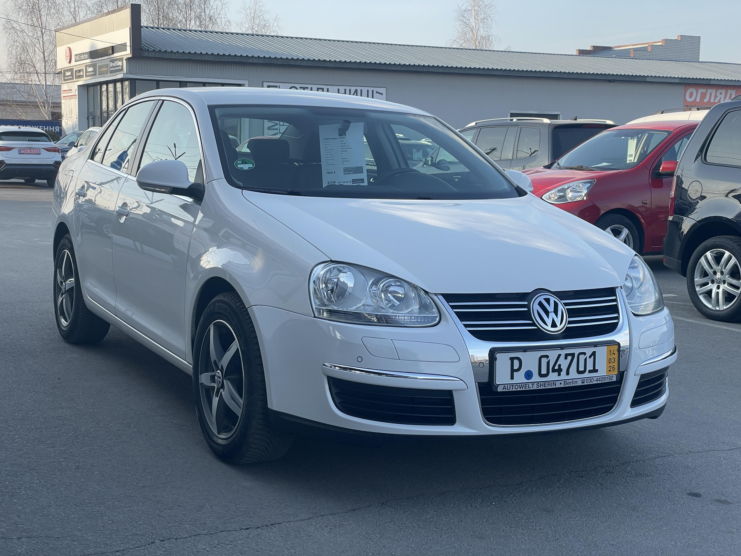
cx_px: 370
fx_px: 1113
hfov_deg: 36.8
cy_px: 278
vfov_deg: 28.0
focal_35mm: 52
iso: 25
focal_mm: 6
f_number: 2
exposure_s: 1/302
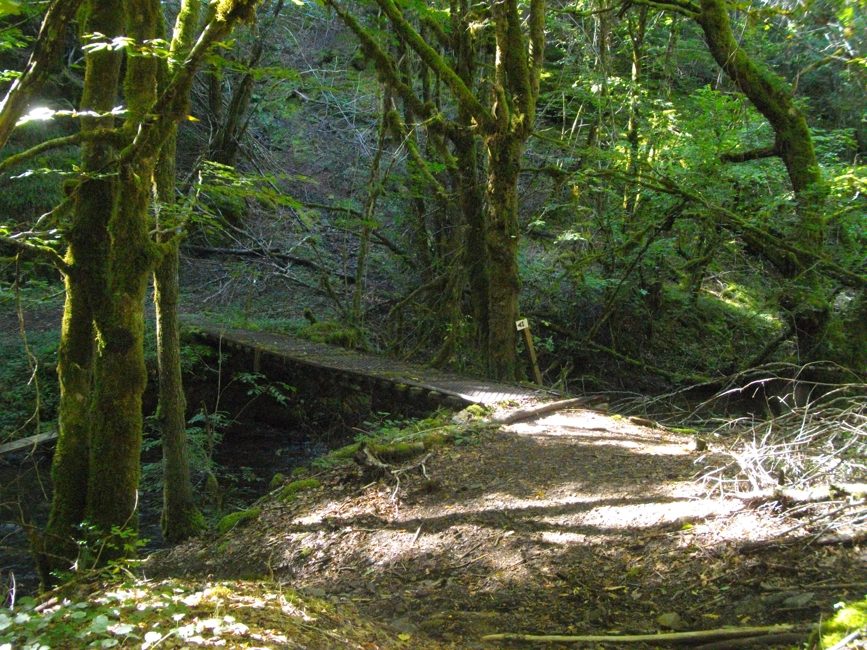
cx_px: 434
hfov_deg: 47.9
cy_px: 325
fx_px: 977
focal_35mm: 39
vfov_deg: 36.8
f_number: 3.2
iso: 687
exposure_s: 1/60
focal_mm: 7.1
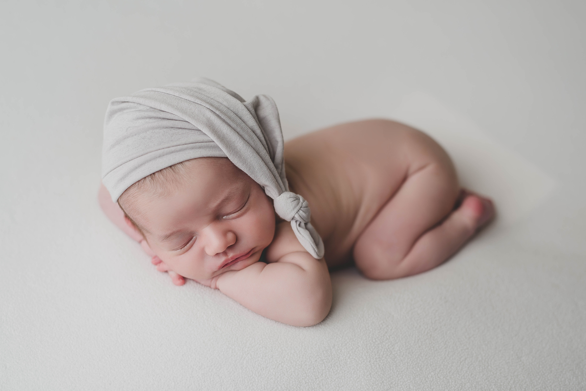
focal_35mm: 50
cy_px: 196
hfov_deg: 39.6
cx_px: 293
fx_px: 814
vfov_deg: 27.0
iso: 100
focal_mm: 50
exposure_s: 1/160
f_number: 2.5
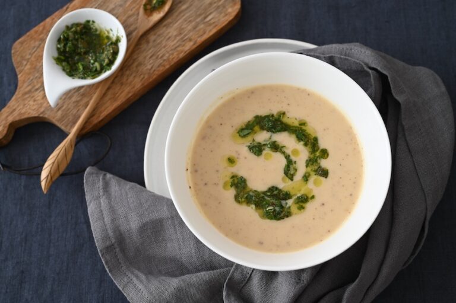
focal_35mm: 50
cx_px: 228
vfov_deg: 27.0
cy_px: 152
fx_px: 633
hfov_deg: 39.6
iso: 125
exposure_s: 1/25
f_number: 7.1
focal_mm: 50
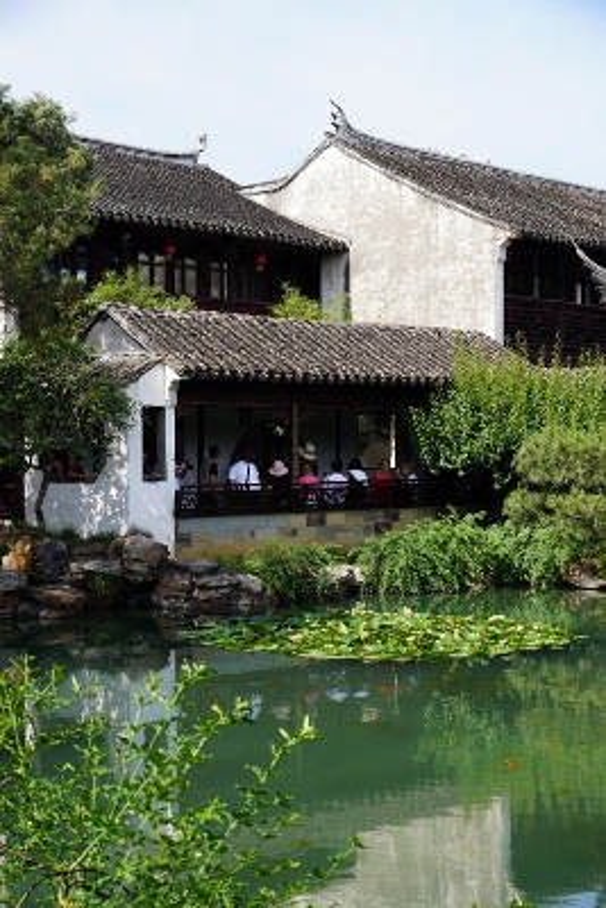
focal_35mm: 68
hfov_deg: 20.2
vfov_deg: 29.9
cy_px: 454
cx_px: 303
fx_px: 1703
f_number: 9
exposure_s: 1/125
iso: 100
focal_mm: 45
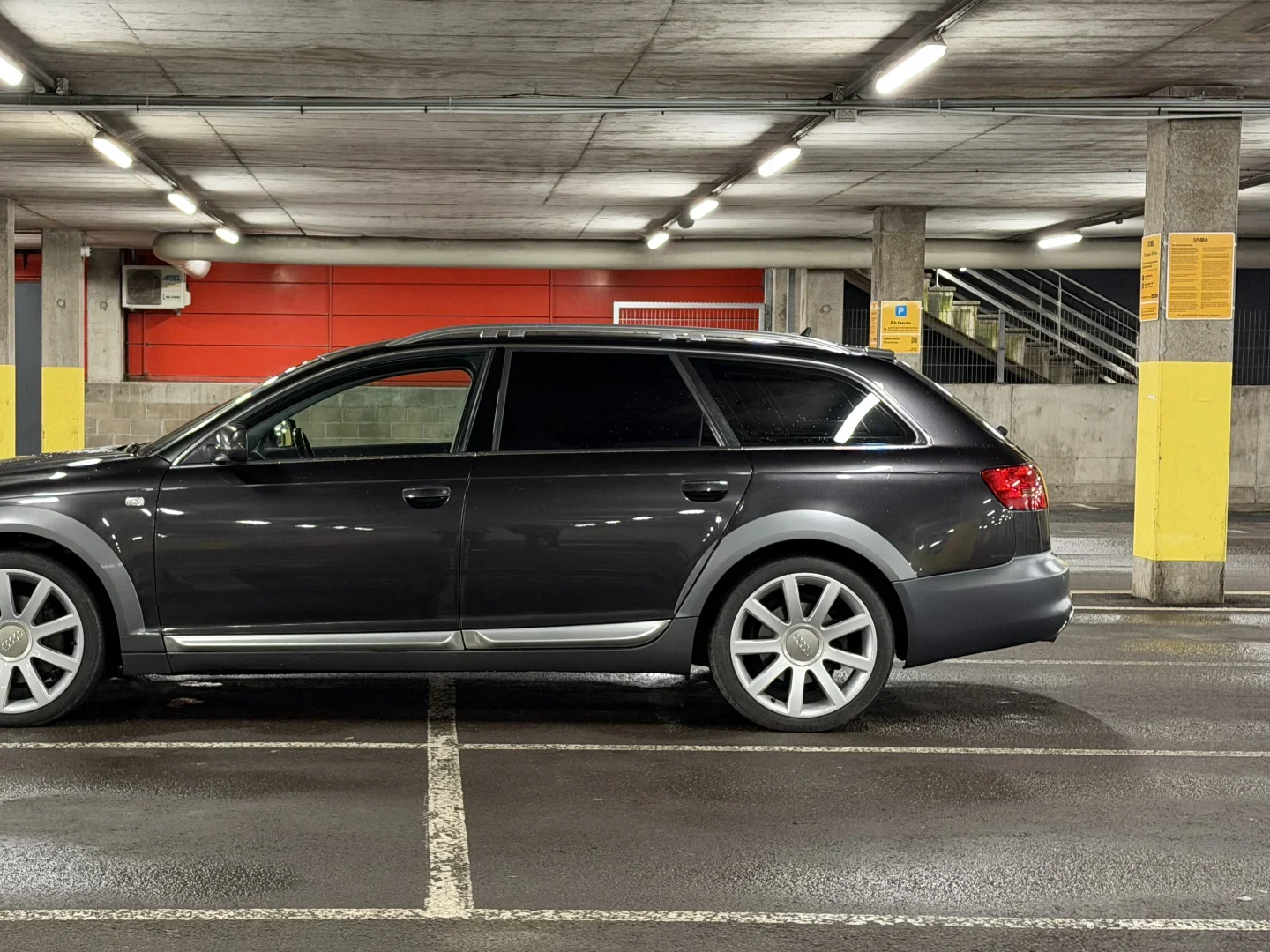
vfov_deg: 22.9
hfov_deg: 30.1
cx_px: 431
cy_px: 532
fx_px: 2348
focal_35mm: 64
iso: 250
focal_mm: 6.76
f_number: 1.78
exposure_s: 1/33
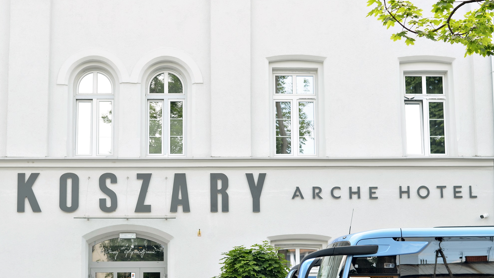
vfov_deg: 15.3
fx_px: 1035
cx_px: 246
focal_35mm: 79
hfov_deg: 26.8
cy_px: 142
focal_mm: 50
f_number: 4.5
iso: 100
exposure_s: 1/80
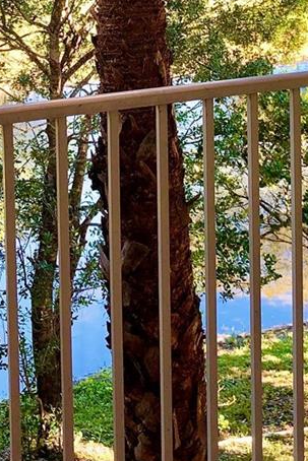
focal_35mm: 77
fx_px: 987
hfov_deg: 17.7
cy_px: -24
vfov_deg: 24.8
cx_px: 200
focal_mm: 4
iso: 20
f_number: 1.8
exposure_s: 1/197
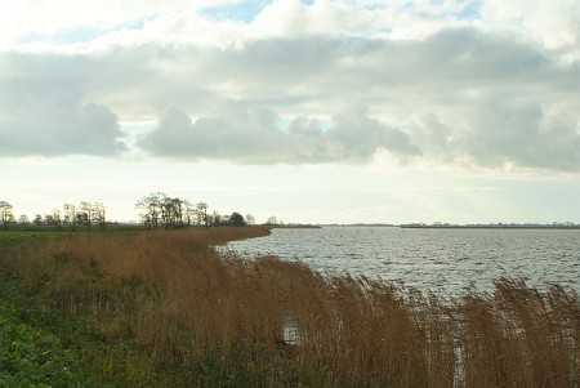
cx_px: 290
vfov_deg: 25.6
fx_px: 855
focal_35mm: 53
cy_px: 194
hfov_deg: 37.5
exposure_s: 1/750
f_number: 8
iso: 400
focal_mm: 35
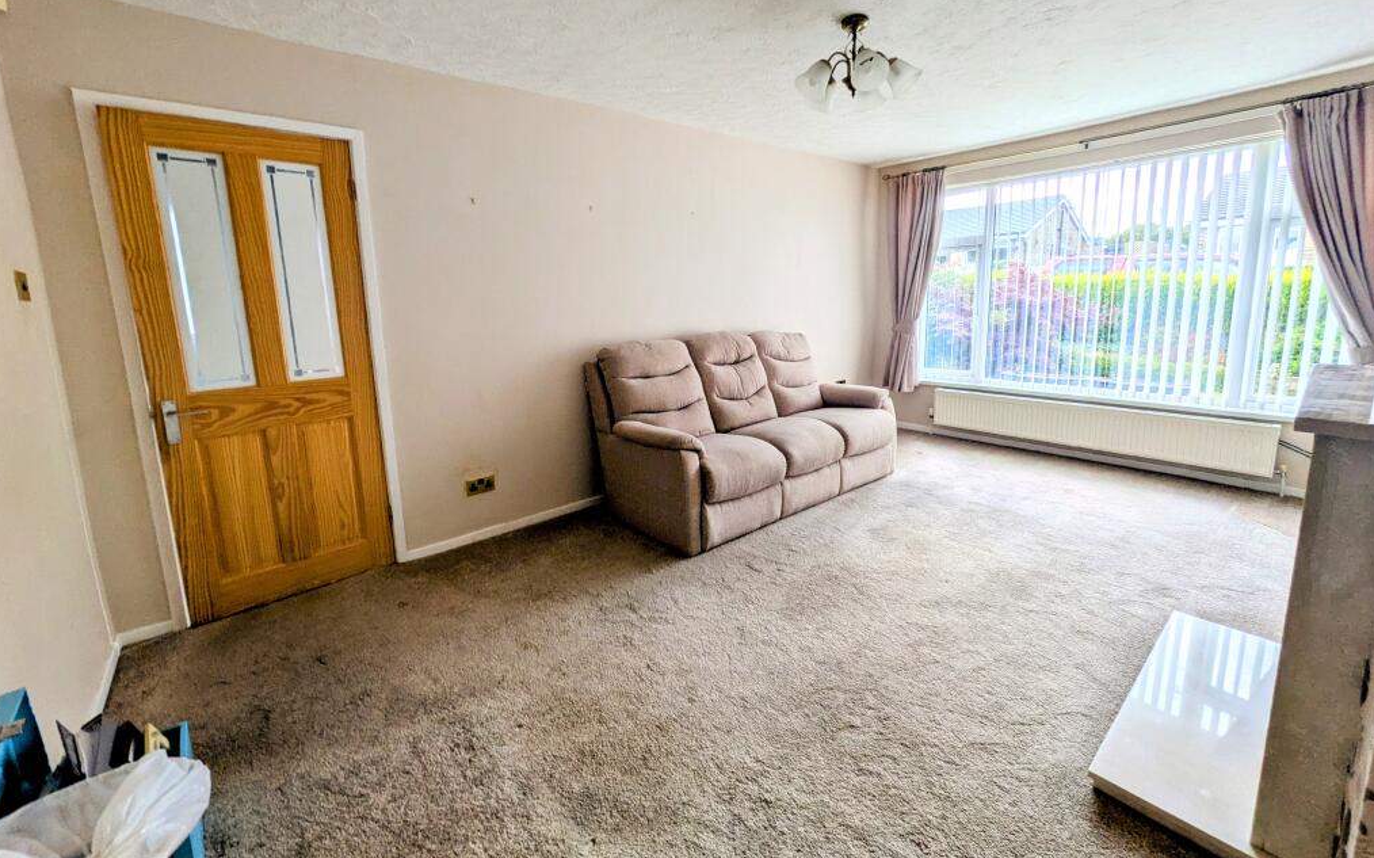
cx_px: 687
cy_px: 384
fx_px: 562
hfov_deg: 101.5
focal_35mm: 15
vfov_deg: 74.5
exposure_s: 1/210
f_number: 2.2
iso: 47
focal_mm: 1.83
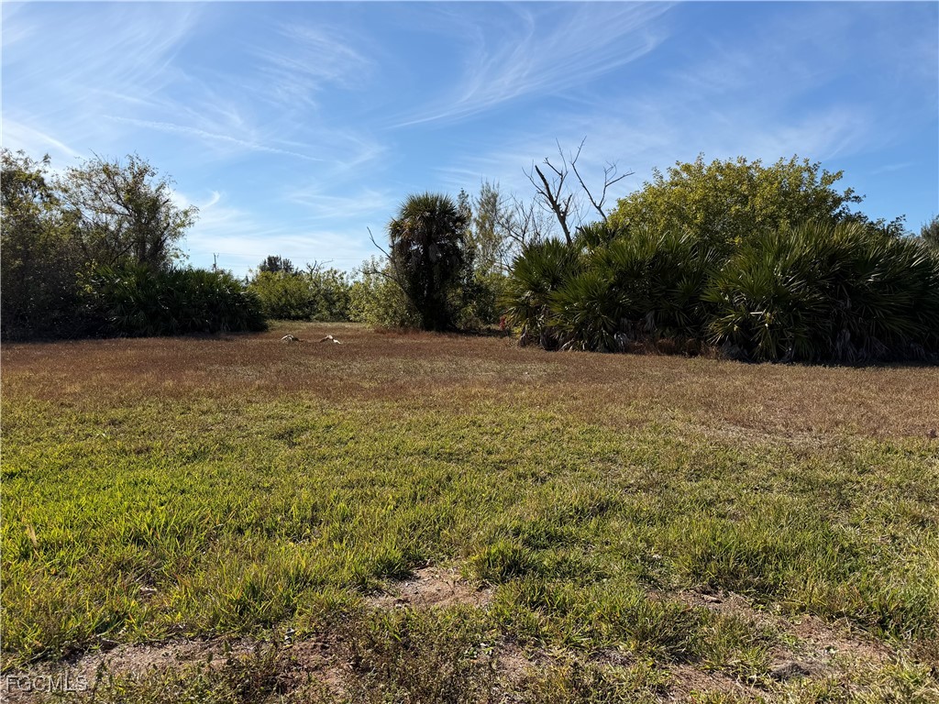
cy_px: 352
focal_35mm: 24
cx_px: 470
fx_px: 651
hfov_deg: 71.6
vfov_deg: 56.8
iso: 80
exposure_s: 1/5714
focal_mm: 6.76
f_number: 1.78
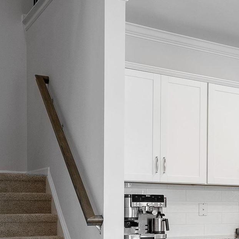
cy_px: 209
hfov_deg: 18.2
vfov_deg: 25.1
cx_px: 467
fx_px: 523
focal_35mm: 67
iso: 200
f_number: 8
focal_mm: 16
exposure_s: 1/3
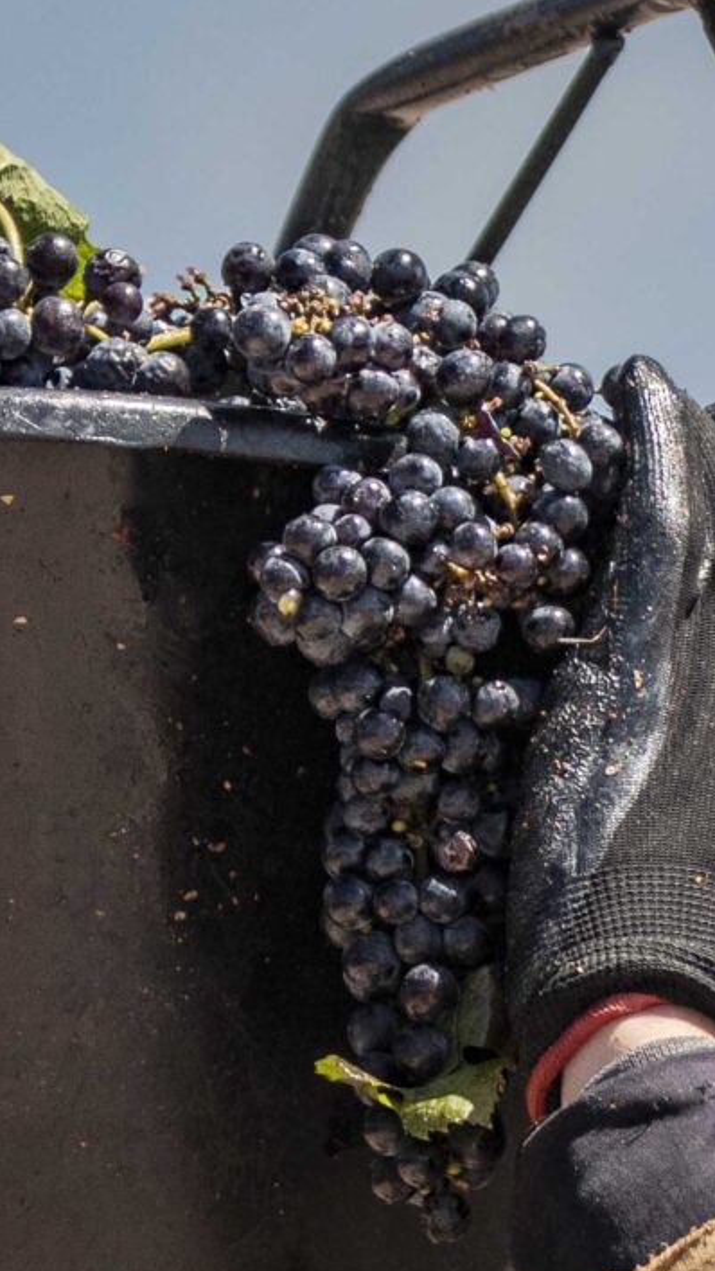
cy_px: 1214
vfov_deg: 2.1
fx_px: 35467
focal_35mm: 1053
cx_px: 573
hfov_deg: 1.2
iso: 400
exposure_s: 1/2000
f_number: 5.3
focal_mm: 185
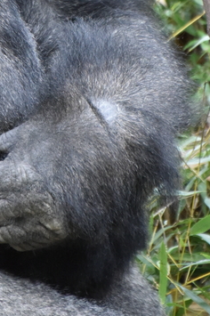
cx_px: -13
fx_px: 8232
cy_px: 23
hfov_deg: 1.5
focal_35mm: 939
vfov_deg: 2.2
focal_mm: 260
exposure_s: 1/640
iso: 4500
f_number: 5.6
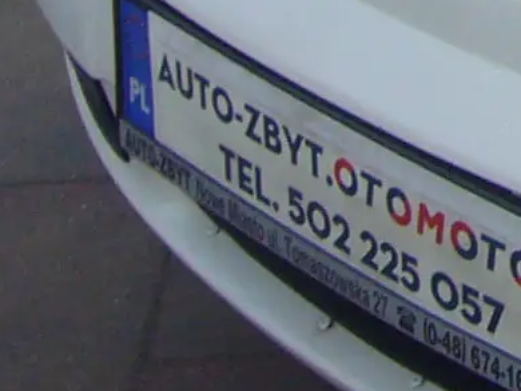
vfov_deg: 7.0
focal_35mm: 202
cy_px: -462
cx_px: 1289
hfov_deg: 8.8
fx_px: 3042
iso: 80
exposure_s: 1/250
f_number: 2.8
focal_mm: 4.6
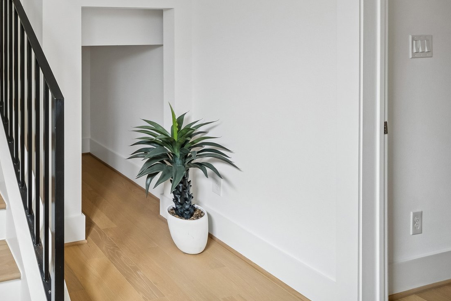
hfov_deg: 55.3
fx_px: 351
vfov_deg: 42.9
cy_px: 37
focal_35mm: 28
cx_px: 32
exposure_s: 1/250
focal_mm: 15
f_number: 8
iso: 640
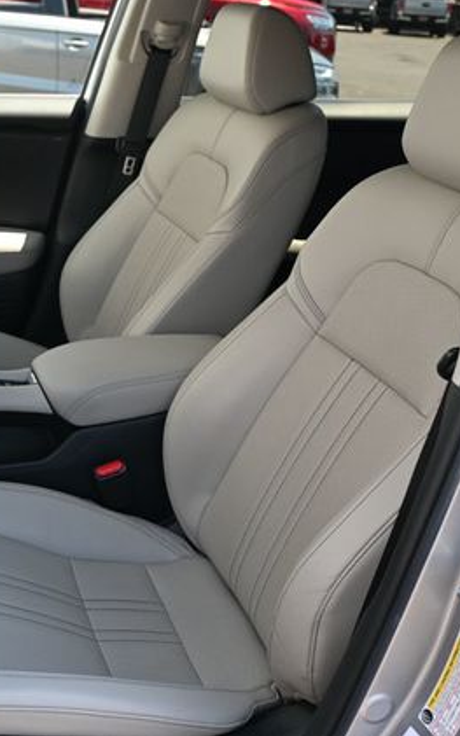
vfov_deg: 41.2
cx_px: 33
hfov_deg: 25.5
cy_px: 365
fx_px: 979
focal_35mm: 49
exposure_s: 1/250
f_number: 4
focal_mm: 21
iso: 320
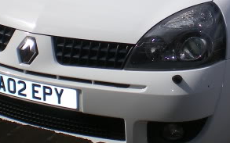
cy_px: -29
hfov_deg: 18.9
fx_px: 689
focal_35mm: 110
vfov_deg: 11.7
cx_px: 164
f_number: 4.6
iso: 64
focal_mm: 6.3
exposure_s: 1/640
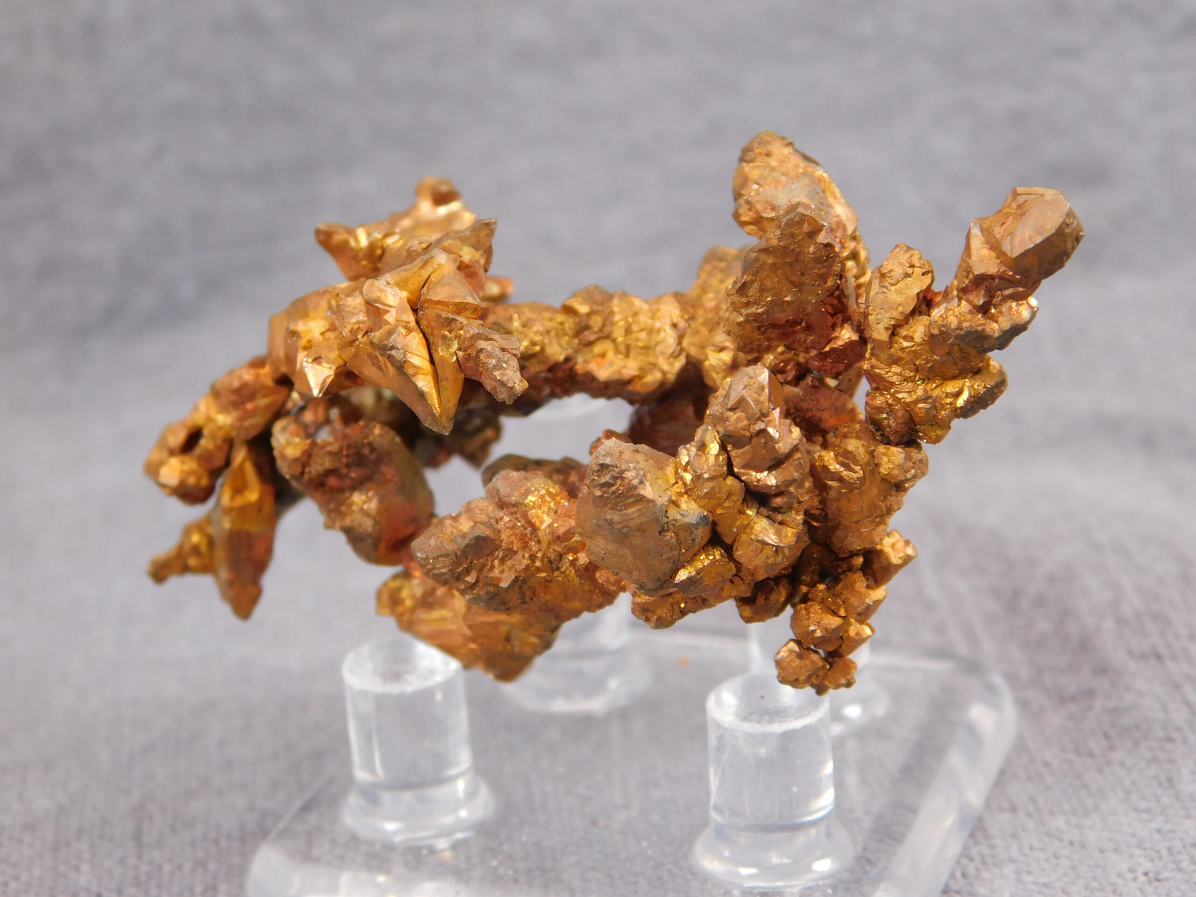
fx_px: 2764
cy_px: 448
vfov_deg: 18.4
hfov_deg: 24.4
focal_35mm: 80
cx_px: 598
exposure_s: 1/60
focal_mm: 14.2
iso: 125
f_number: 4.4
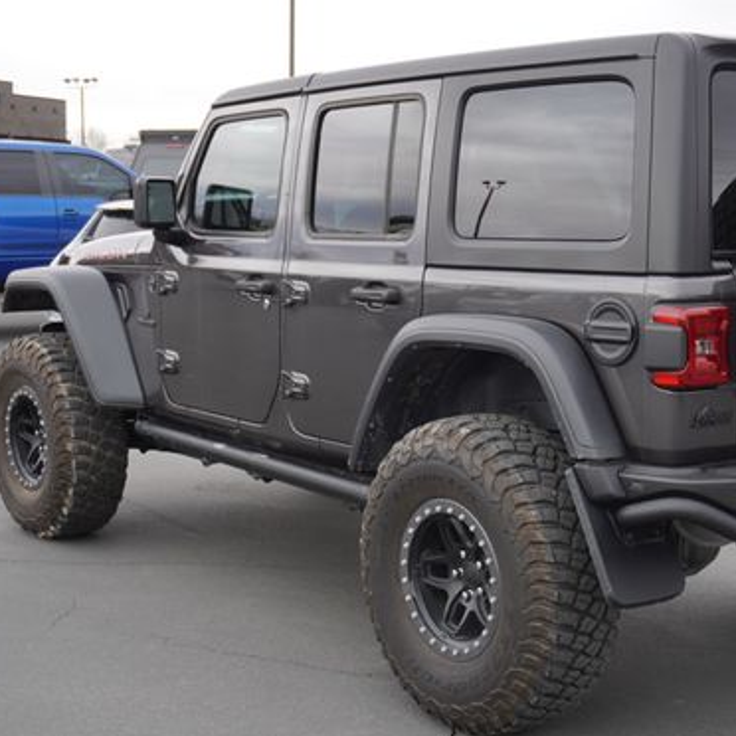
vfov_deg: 30.0
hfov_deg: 29.7
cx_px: 514
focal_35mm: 57
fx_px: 1371
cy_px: 382
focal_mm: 26
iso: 100
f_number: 5
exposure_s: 1/80
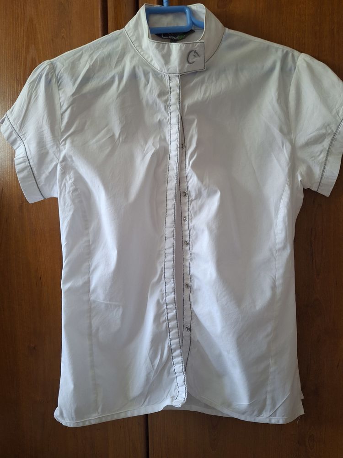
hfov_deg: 54.9
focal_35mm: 25
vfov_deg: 69.4
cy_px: 229
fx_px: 330
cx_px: 172
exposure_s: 1/100
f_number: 1.8
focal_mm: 4.69
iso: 250
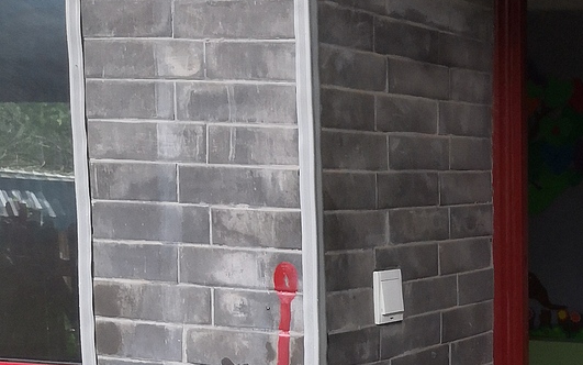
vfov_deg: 13.9
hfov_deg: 21.3
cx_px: 650
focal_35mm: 92
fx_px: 1462
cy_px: 413
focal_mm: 3.95
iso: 125
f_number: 1.8
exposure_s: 1/50
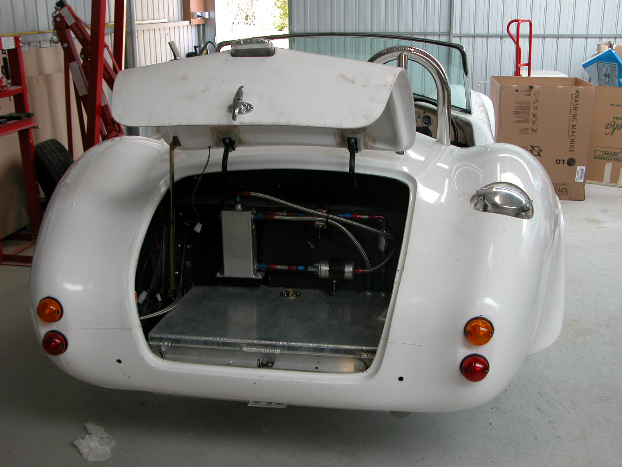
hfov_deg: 44.8
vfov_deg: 34.3
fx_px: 755
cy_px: 234
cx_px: 311
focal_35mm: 42
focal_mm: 10.7
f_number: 3.3
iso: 100
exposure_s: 1/74.8
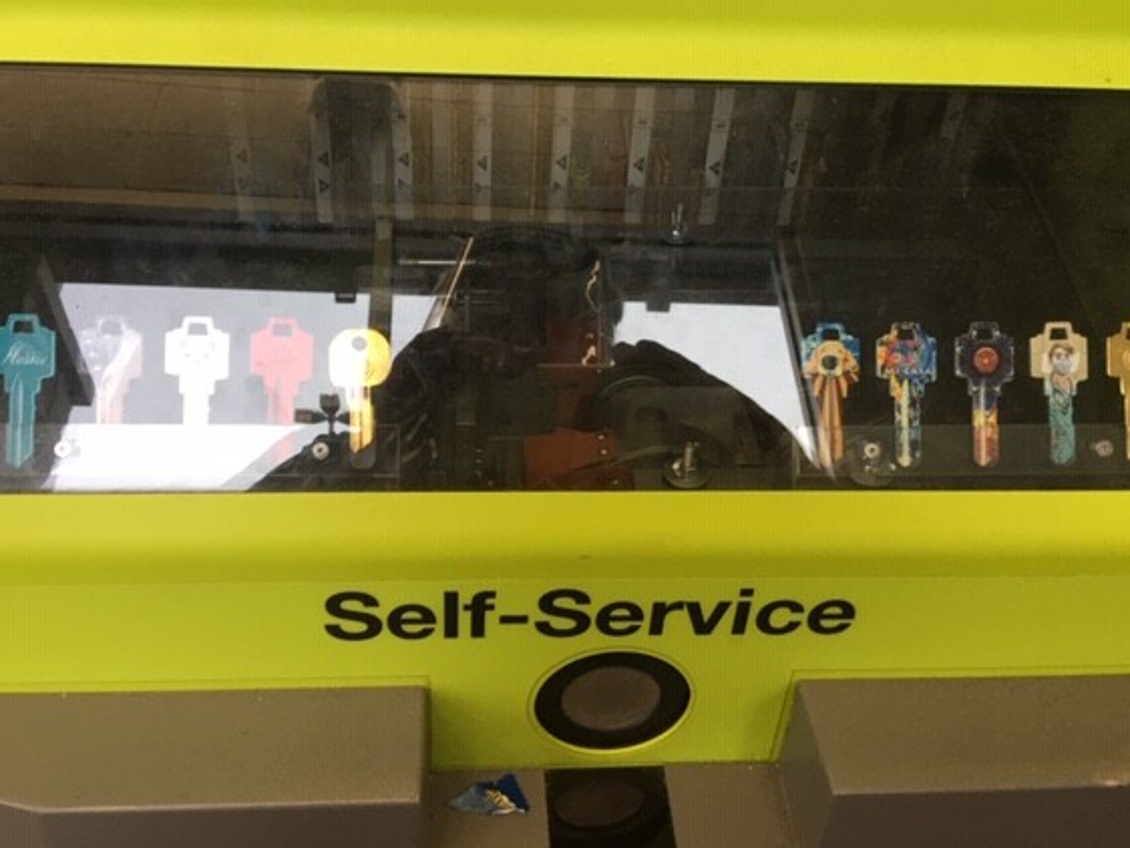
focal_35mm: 33
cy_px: 370
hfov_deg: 55.3
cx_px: 569
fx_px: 1078
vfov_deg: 42.9
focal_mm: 4.15
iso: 25
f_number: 2.2
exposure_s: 1/30
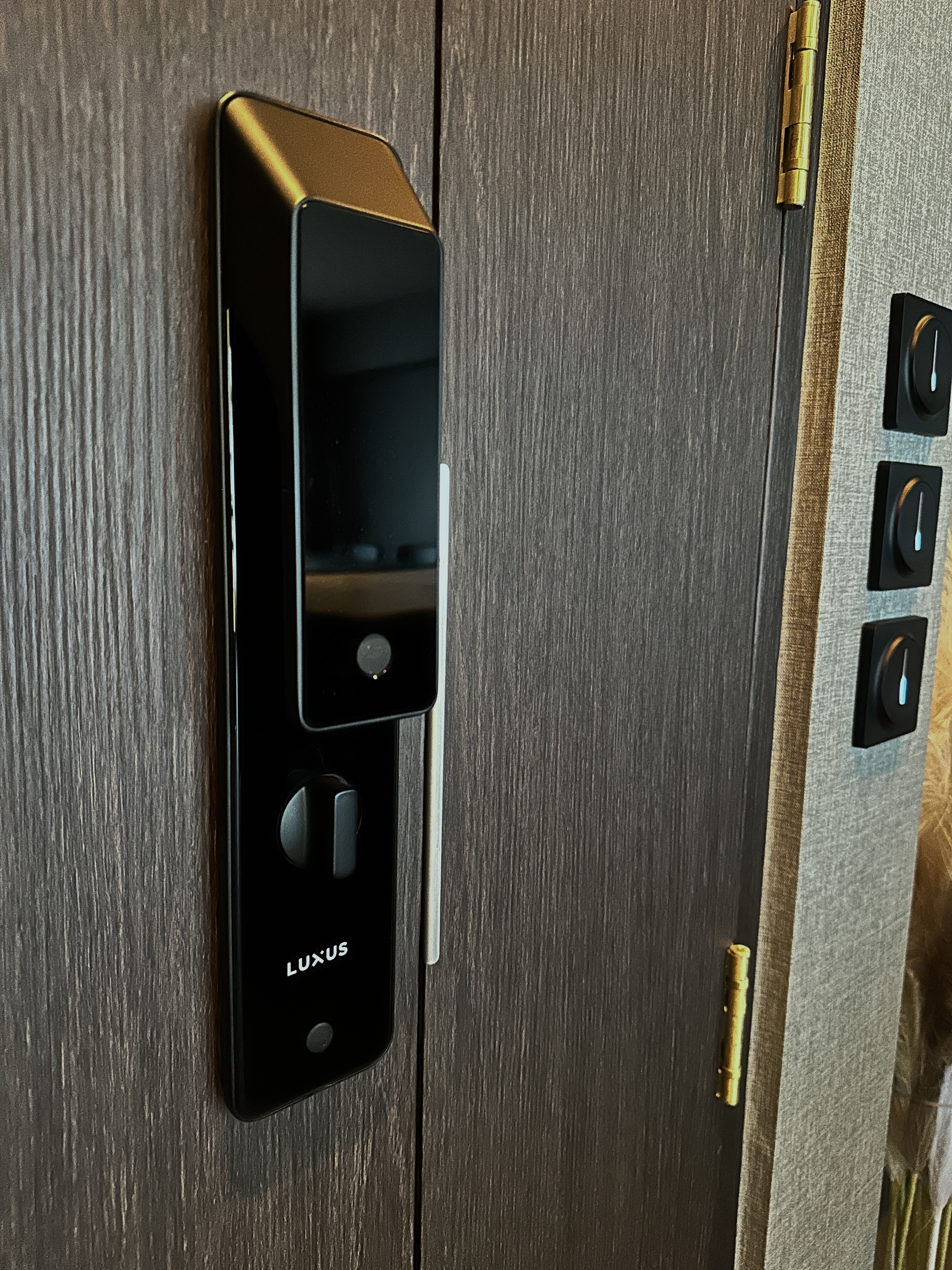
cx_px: 476
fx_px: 880
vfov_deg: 71.6
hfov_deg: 56.8
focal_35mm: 24
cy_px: 635
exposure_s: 1/20
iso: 1600
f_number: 1.78
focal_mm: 6.86
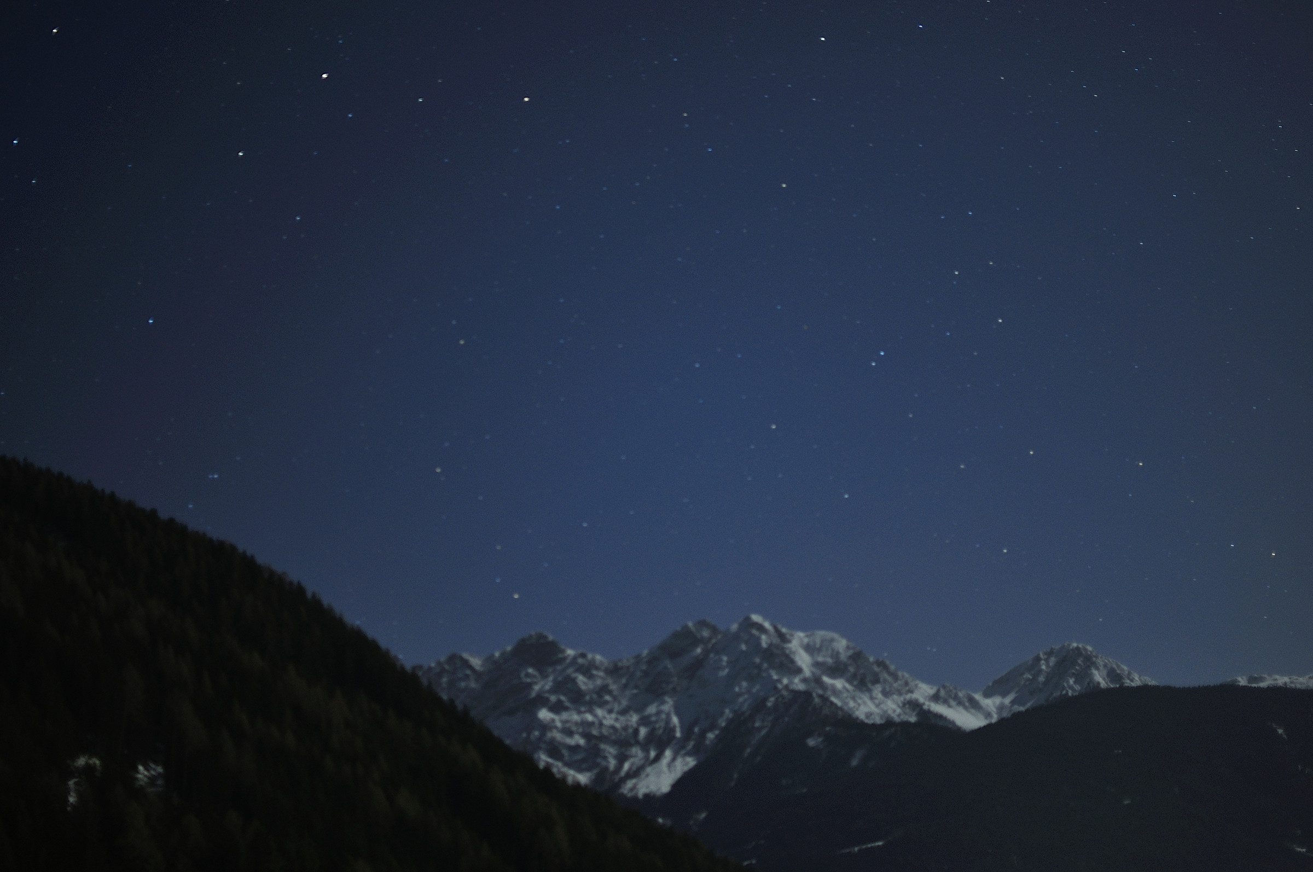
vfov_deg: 25.7
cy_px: 436
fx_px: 1912
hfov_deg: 37.9
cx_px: 656
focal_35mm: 52
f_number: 1.8
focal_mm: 35
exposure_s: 15
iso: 200
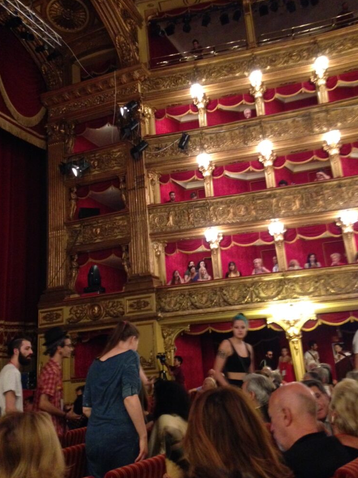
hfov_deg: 41.8
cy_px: 240
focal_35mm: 34
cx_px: 179
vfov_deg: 54.0
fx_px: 469
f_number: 2.4
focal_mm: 4.12
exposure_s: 1/15
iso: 500
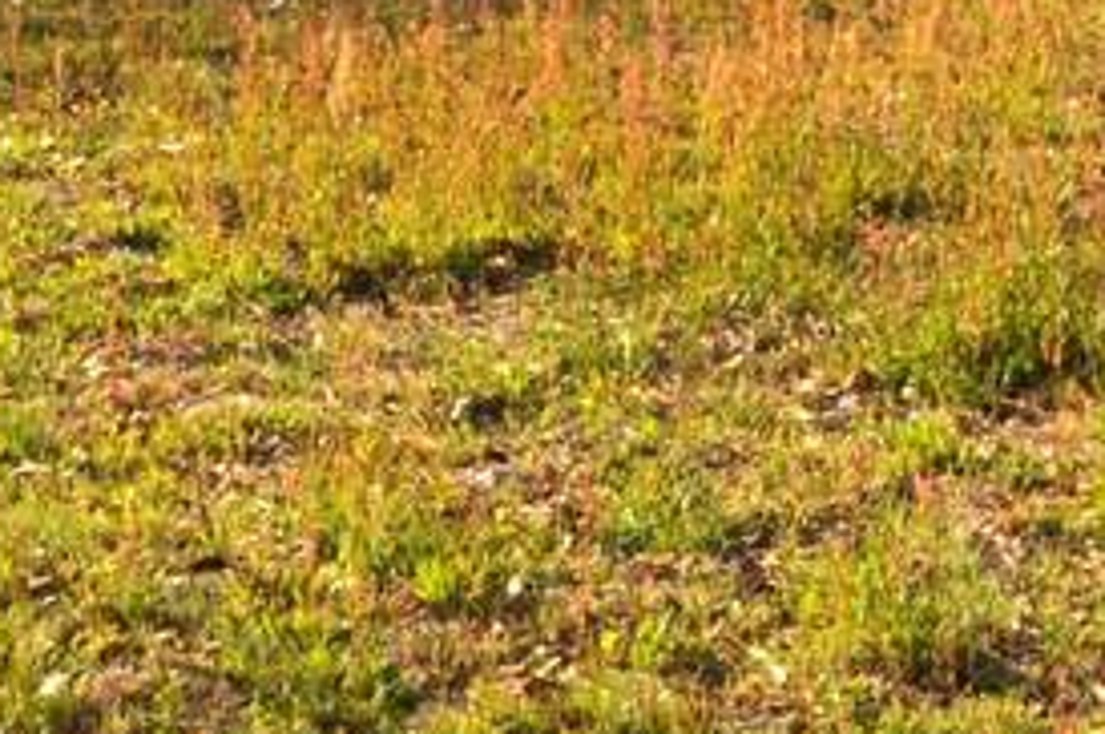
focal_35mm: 126
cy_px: -718
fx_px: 3863
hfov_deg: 16.0
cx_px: 1045
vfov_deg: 10.1
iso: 400
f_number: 16
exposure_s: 1/250
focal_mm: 18
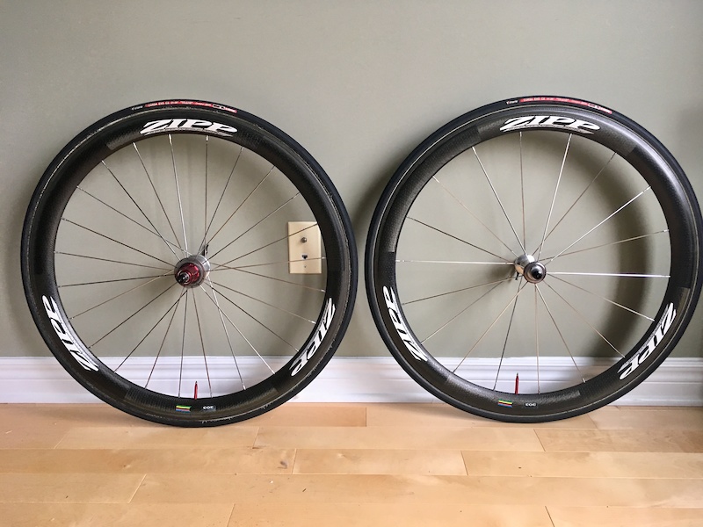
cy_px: 264
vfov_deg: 48.2
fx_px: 589
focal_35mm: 29
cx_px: 352
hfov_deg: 61.7
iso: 40
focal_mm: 4.15
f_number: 2.2
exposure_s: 1/30
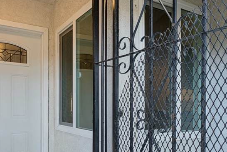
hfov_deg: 59.0
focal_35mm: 30
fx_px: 189
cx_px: 60
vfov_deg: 41.9
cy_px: 119
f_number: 8
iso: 200
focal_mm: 16
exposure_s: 1/30
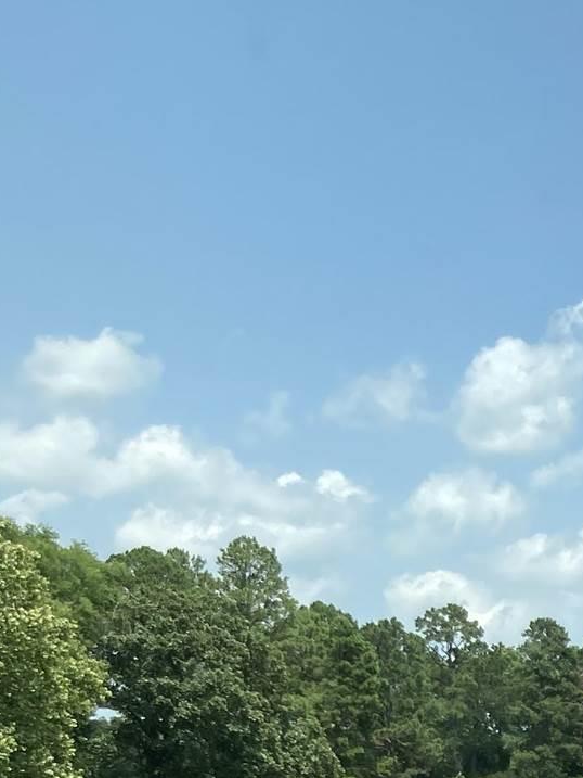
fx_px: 2020
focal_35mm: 90
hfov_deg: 15.1
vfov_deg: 19.5
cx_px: 894
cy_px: 1093
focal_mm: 3.99
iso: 20
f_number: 1.8
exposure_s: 1/842
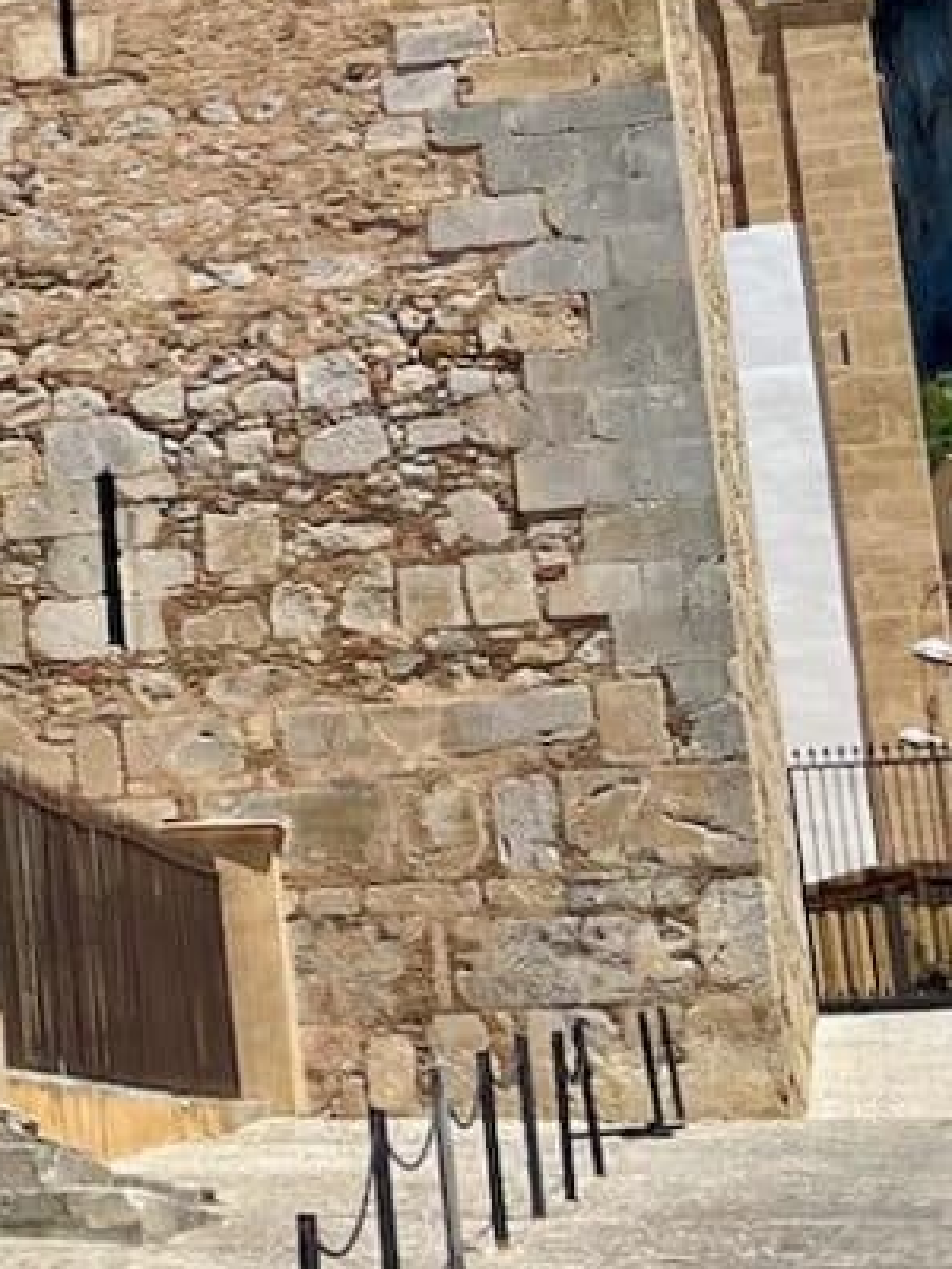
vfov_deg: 16.3
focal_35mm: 120
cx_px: -1177
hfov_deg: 10.8
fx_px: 4400
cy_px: 209
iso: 32
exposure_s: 1/4049
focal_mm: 5.1
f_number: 1.6
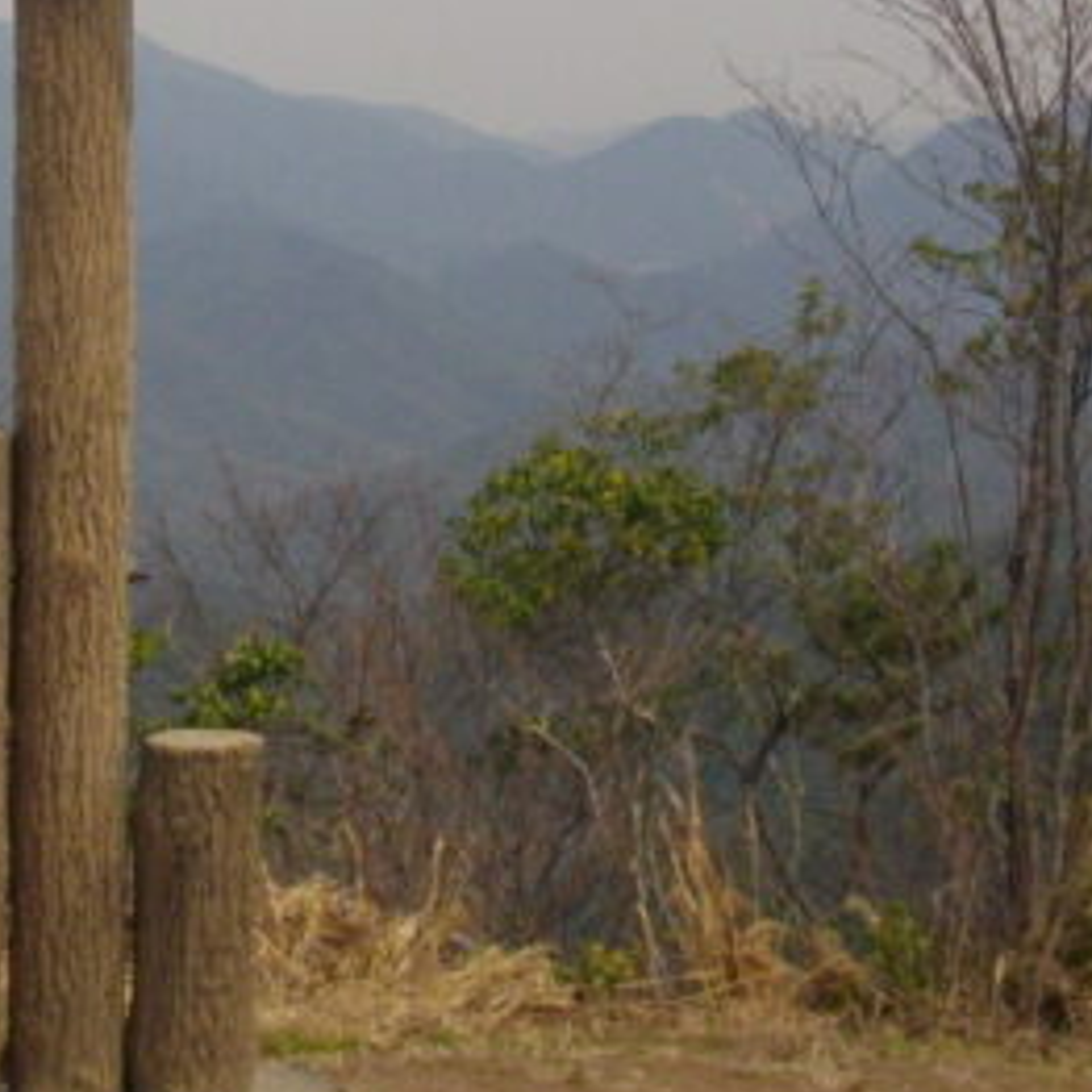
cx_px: 38
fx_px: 4568
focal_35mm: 128
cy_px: 83
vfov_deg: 13.5
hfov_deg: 13.5
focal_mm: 6.2
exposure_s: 1/640
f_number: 5.6
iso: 100
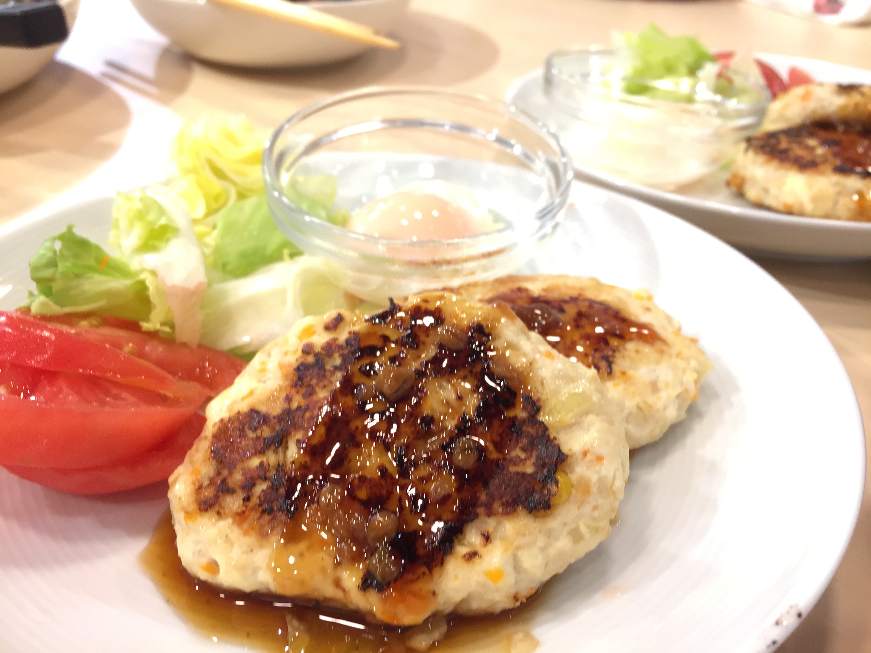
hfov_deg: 61.7
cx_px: 436
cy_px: 326
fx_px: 730
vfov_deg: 48.2
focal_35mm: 29
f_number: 2.2
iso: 100
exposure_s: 1/30
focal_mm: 4.15
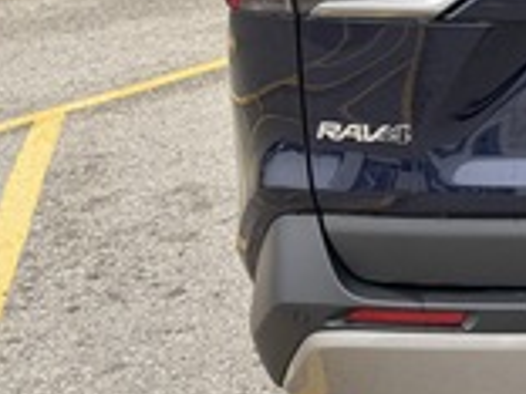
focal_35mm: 70
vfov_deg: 20.6
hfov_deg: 24.0
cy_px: 42
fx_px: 1064
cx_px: 705
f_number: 1.6
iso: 50
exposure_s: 1/488
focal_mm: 5.96
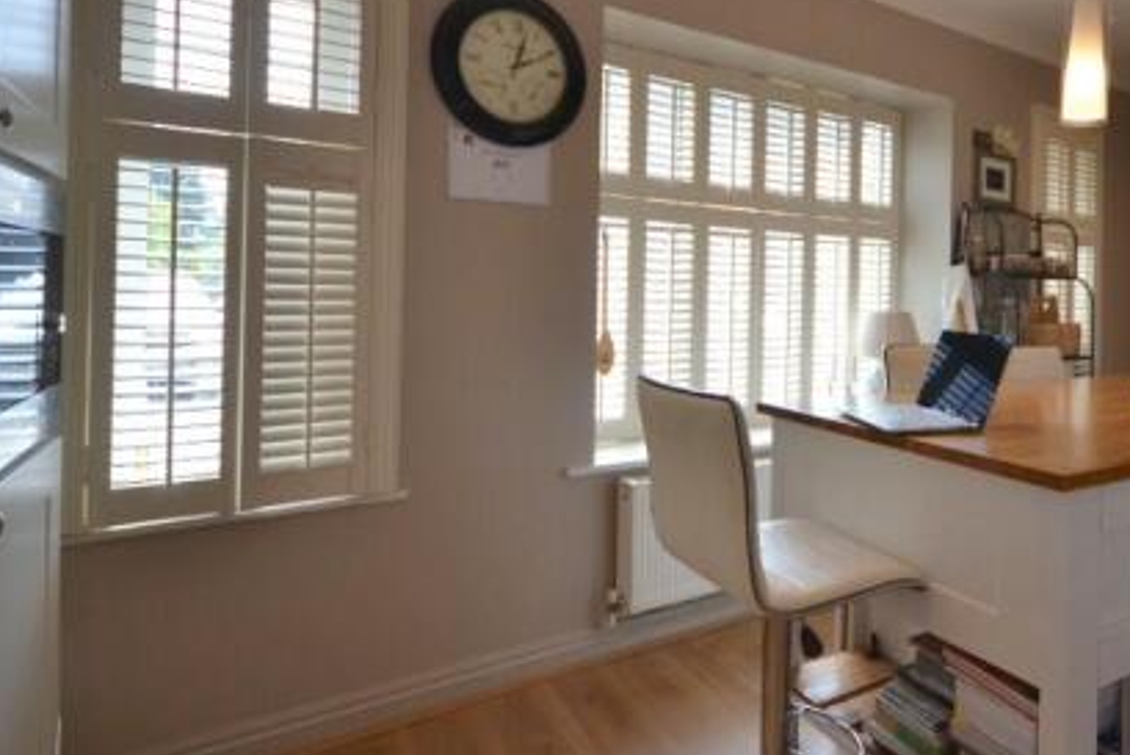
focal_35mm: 24
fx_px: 754
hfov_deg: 70.7
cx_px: 786
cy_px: 275
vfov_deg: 52.5
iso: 400
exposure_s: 1/100
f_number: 5
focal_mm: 10
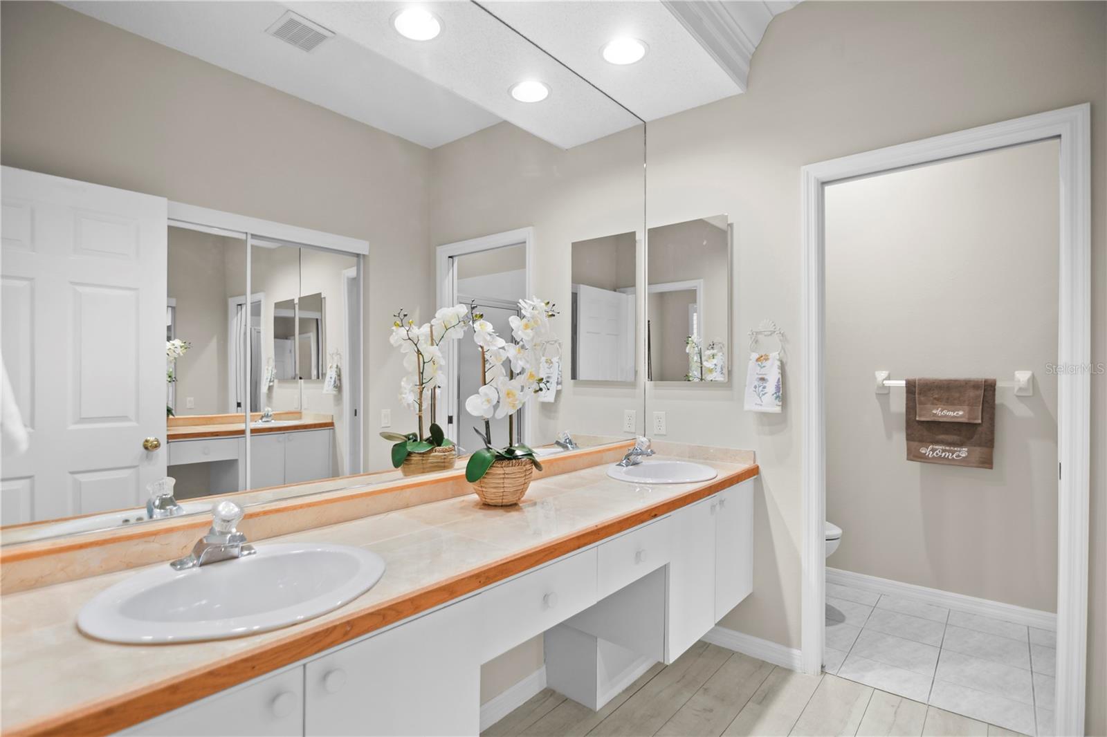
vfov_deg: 73.7
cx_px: 554
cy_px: 368
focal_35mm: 16
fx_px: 492
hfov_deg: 96.7
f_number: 2.8
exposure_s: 1/4
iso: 100
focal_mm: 11
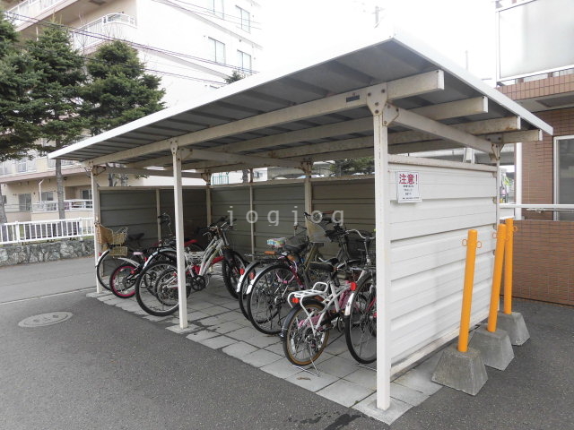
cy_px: 215
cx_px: 287
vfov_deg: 56.8
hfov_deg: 71.6
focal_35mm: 24
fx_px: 398
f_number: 3.1
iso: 100
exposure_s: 1/160
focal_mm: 4.3
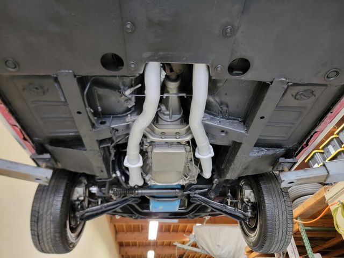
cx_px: 172
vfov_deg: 56.8
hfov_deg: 71.6
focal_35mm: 24
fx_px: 239
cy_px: 129
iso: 400
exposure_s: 1/40
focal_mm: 6.7
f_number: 1.8
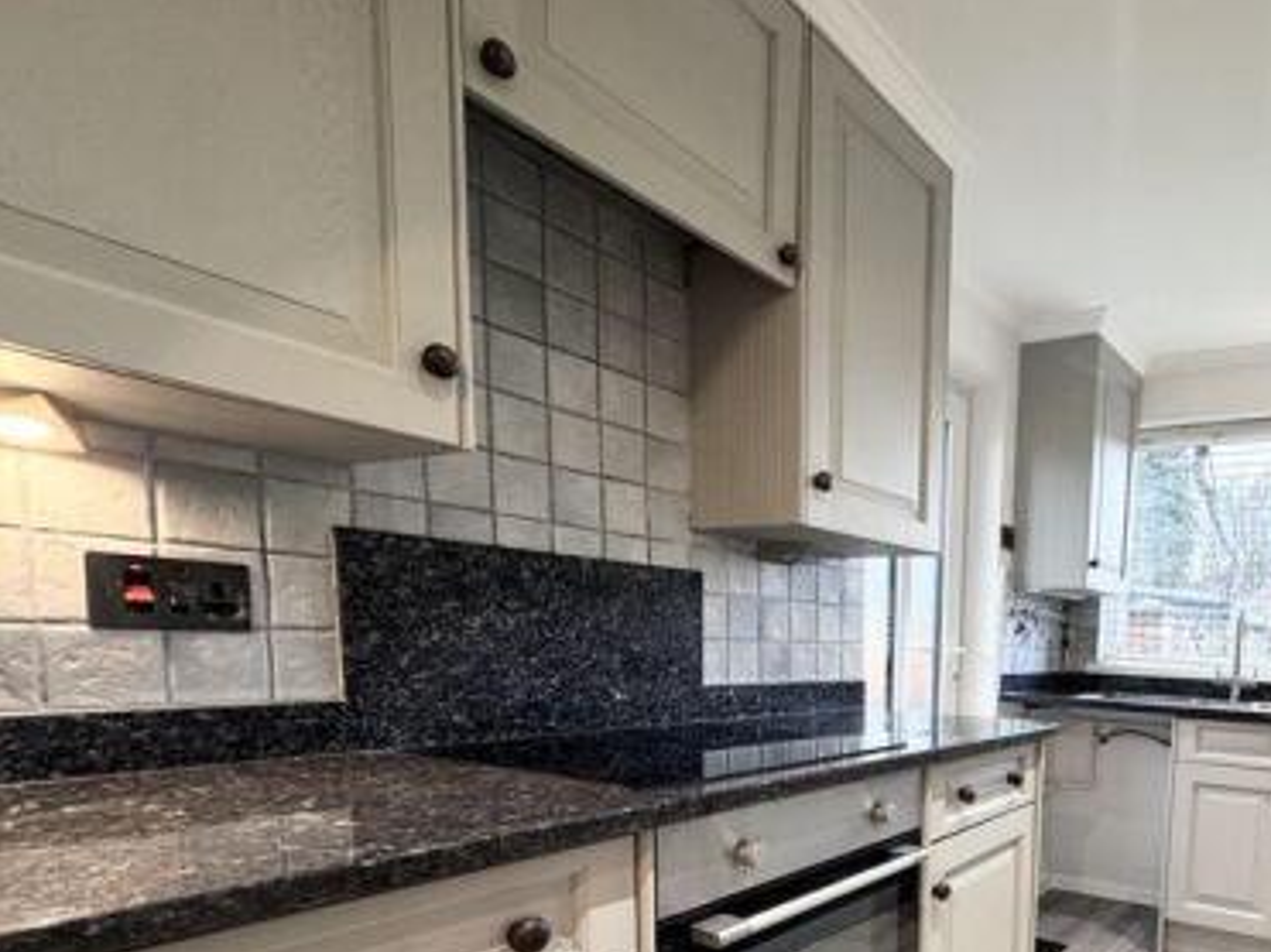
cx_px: 992
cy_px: 735
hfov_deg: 69.9
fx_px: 808
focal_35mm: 22
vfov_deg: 57.4
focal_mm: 2.22
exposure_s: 1/50
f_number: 2.2
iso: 200
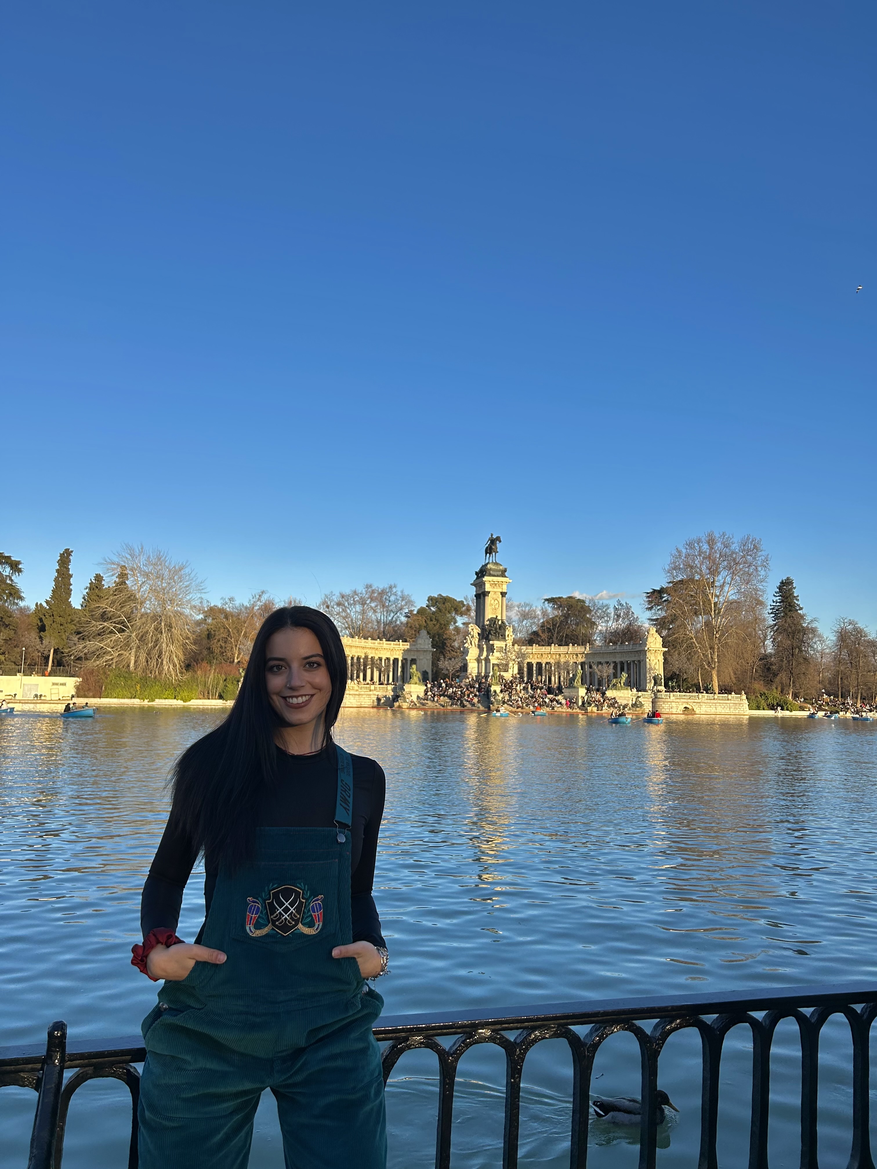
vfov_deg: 67.3
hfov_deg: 53.1
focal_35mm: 26
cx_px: 438
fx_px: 878
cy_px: 584
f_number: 1.5
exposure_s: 1/1698
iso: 50
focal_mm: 5.7
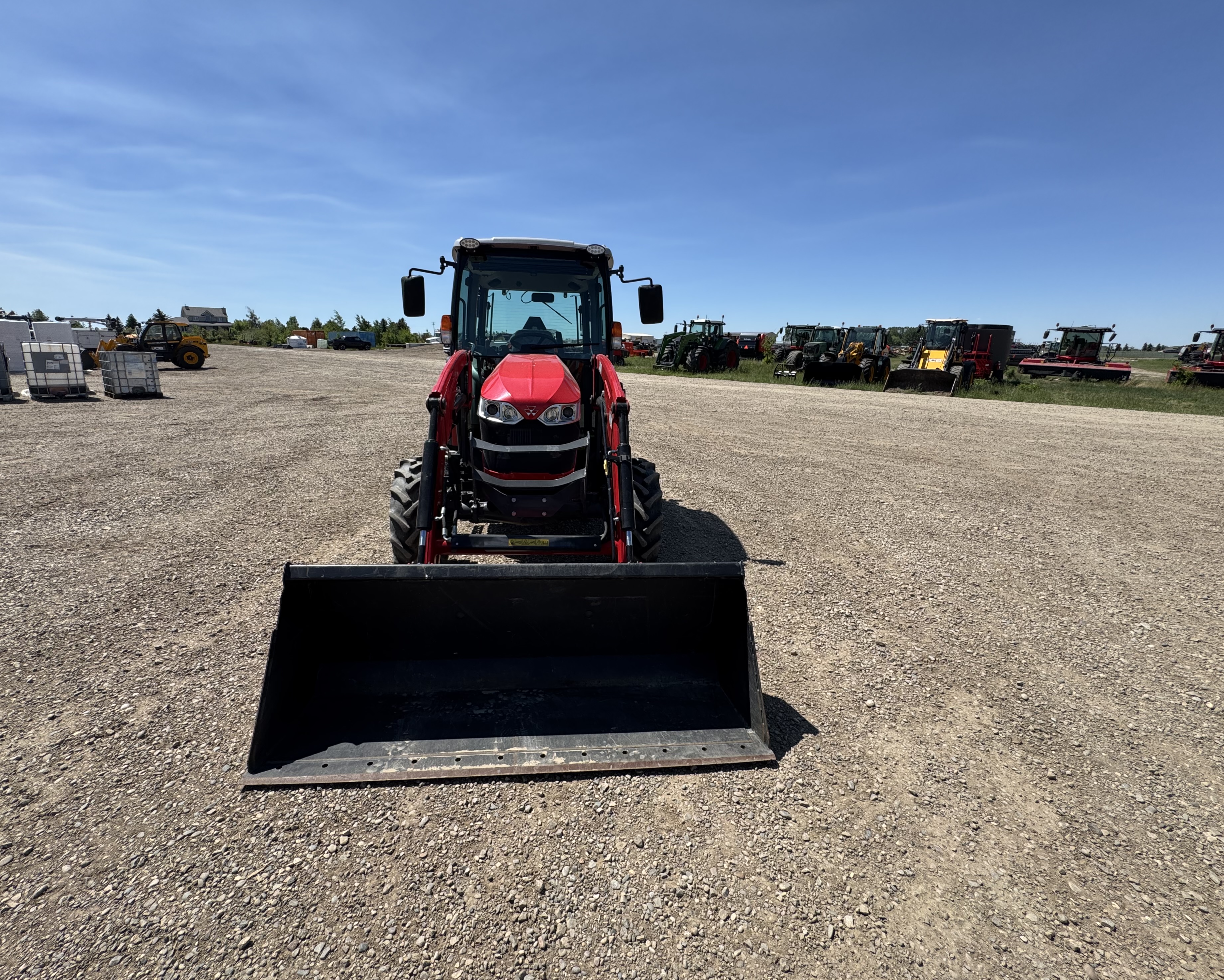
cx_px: 597
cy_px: 481
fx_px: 543
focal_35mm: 15
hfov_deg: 96.8
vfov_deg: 84.0
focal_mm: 2.22
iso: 50
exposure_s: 1/1536
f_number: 2.2
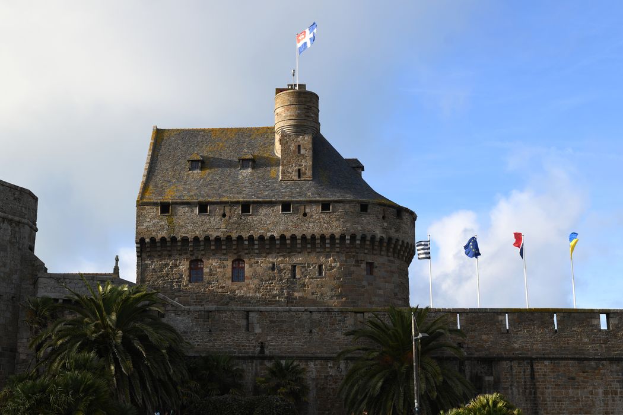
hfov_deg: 39.6
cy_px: 208
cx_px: 312
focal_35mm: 50
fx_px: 865
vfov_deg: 27.0
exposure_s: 1/250
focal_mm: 50
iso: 64
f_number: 7.1
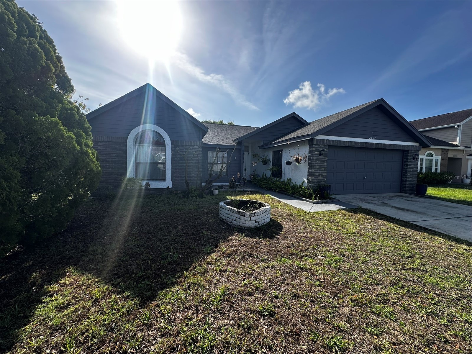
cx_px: 236
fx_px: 191
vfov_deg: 85.7
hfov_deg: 102.1
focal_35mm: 14
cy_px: 177
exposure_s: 1/1135
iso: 40
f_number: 2.2
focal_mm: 2.22
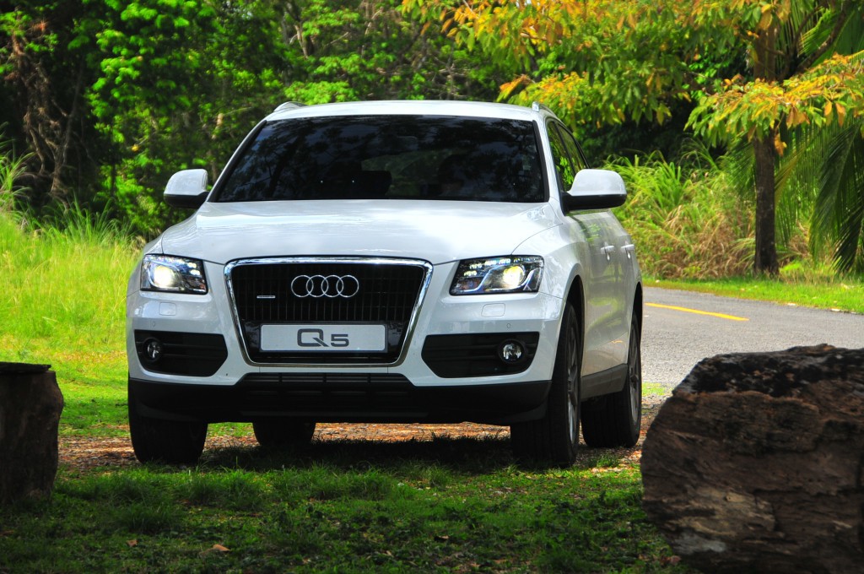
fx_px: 4314
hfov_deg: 11.4
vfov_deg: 7.6
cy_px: 287
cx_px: 432
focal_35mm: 180
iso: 400
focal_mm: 120
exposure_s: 1/250
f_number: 8
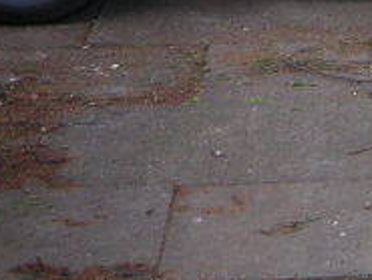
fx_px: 2452
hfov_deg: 8.5
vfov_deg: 6.4
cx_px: 487
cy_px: -131
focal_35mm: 228
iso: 50
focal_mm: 10.2
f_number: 3.1
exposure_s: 1/90
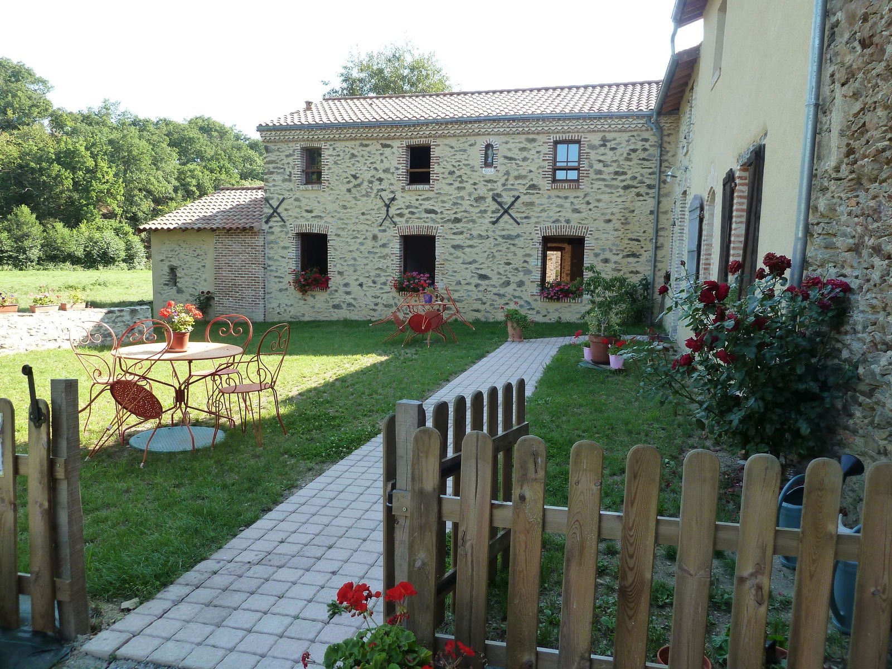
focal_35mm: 25
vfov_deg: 54.9
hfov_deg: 69.4
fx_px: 644
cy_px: 334
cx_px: 446
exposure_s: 1/100
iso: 125
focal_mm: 4.1
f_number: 3.5
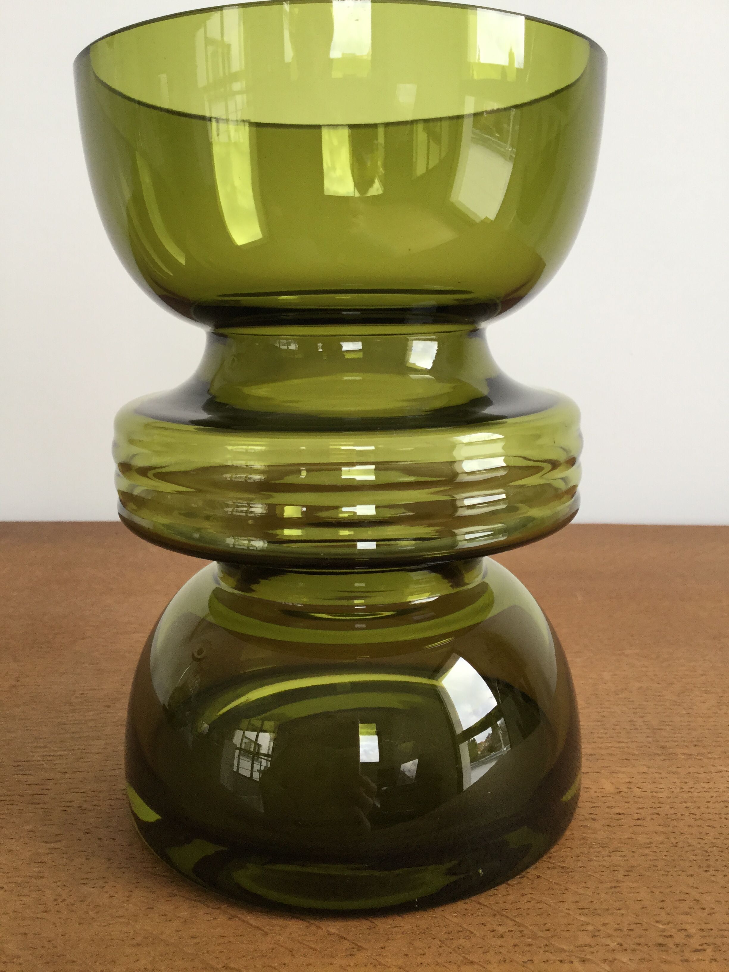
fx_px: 870
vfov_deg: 58.4
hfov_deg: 45.4
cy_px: 486
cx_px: 364
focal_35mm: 31
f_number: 2.4
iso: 25
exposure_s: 1/33
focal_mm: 3.3
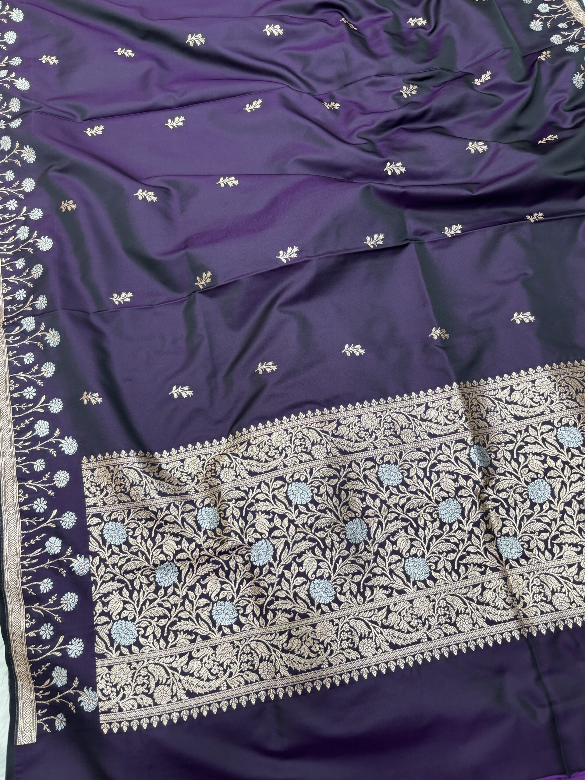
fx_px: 586
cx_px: 292
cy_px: 390
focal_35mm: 26
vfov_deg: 67.3
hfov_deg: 53.1
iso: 100
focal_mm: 5.96
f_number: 1.6
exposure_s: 1/50
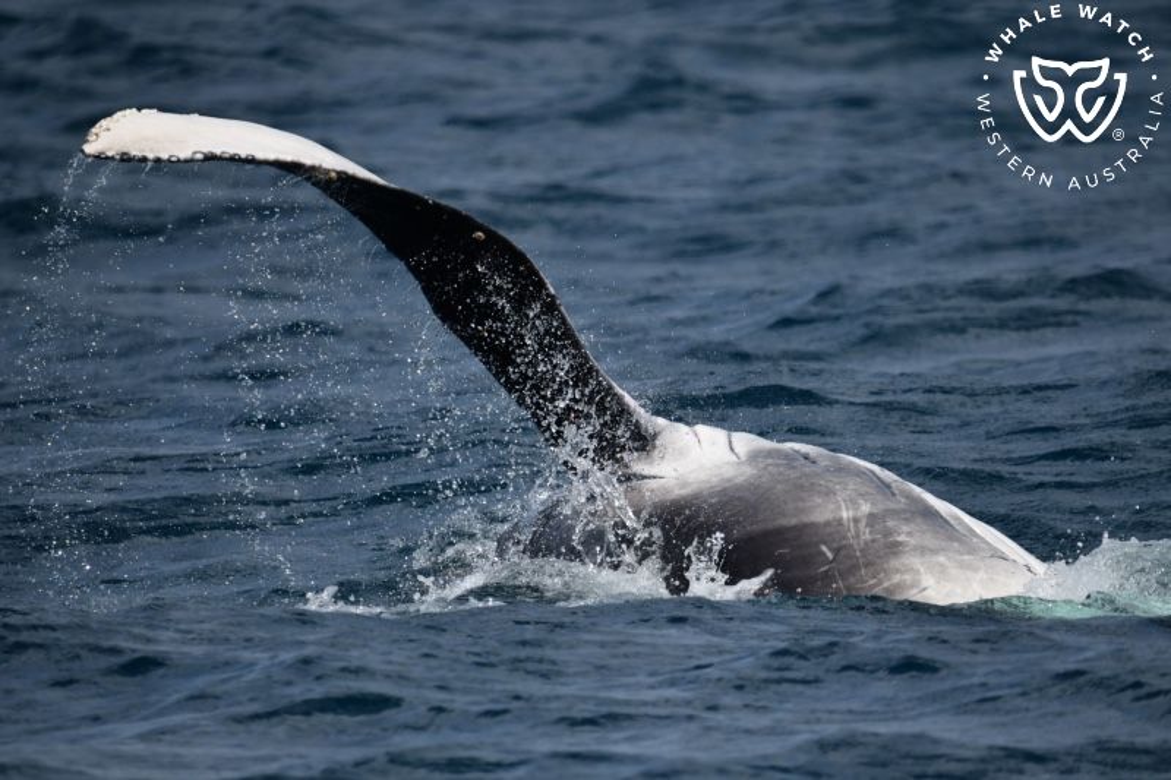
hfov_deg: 3.4
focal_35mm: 600
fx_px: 19511
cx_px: 586
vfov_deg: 2.3
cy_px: 390
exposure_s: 1/8000
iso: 720
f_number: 6.3
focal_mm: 600
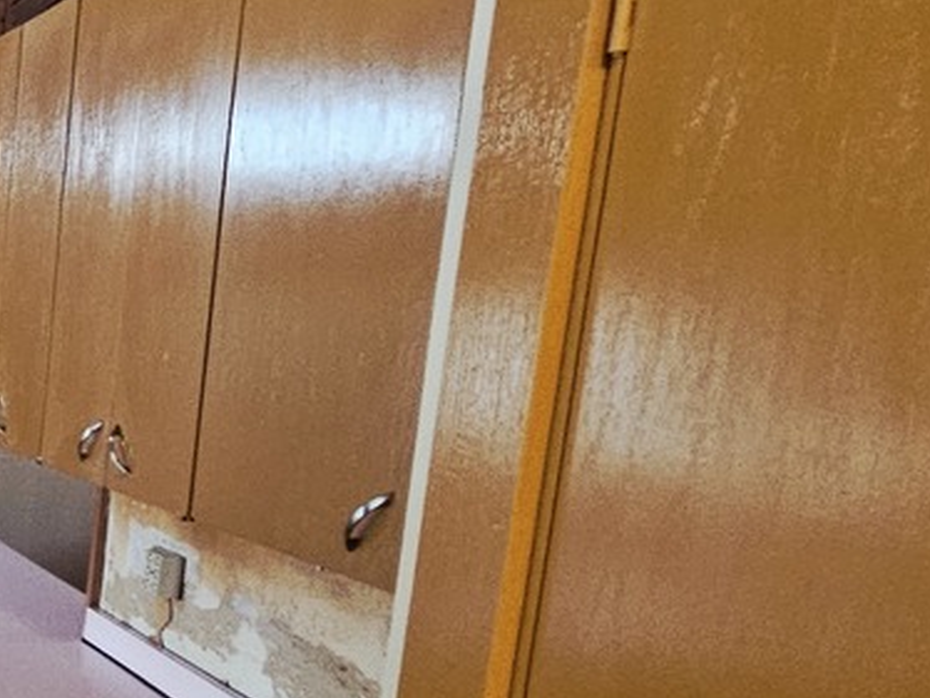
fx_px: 1344
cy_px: 539
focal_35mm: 50
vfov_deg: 28.6
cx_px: -686
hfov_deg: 23.2
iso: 500
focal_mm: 2.2
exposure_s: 1/30
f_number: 2.2
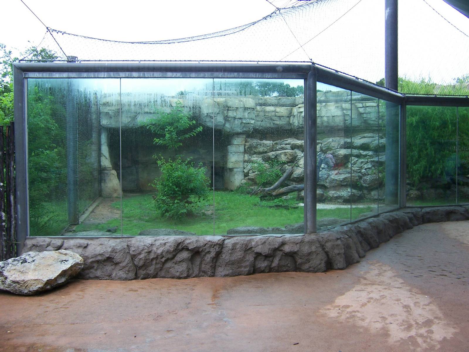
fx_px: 447
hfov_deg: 55.4
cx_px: 234
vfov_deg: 42.9
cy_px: 176
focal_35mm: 33
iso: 80
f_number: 3.4
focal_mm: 5.5
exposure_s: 1/90
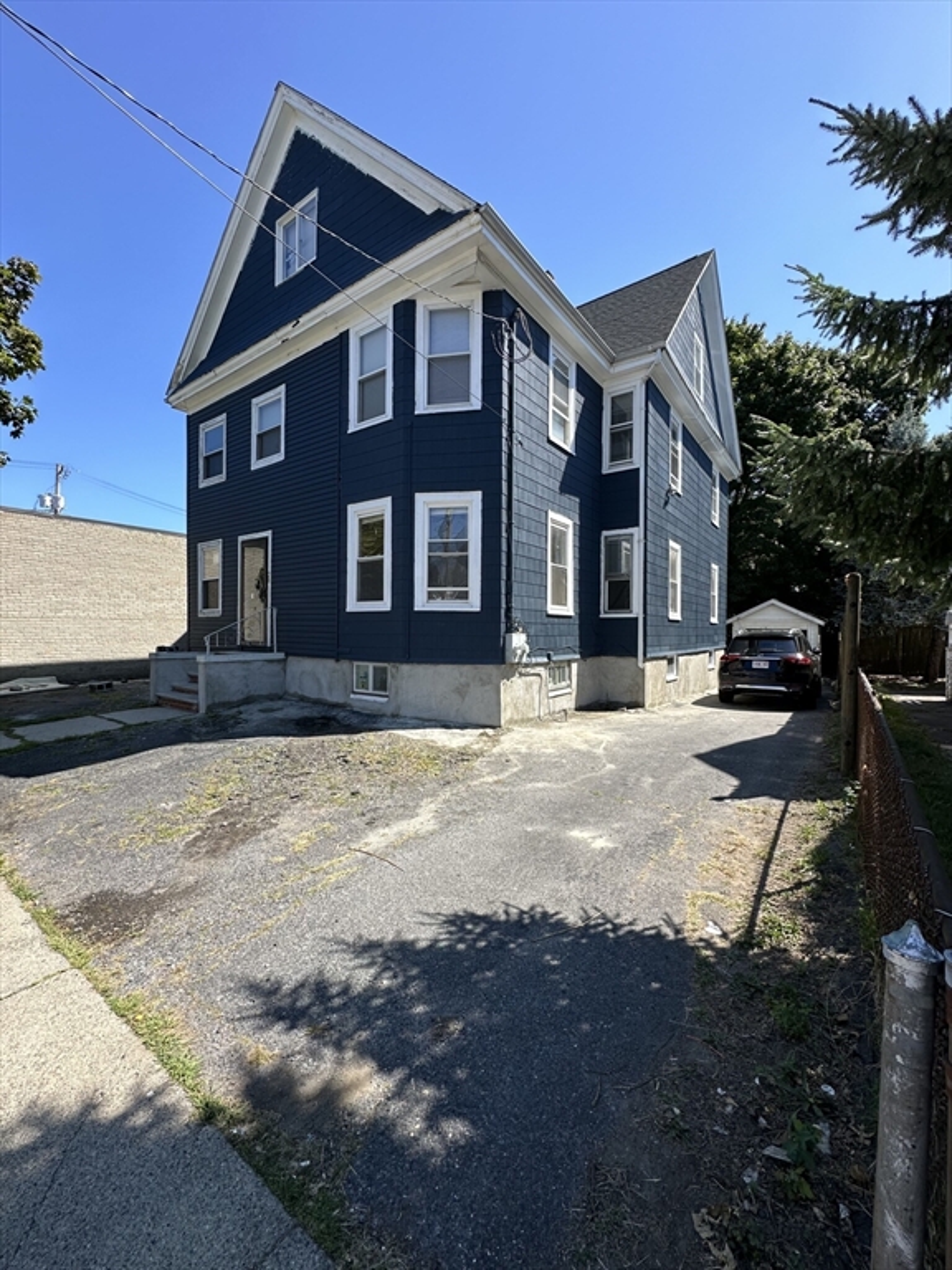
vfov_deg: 102.1
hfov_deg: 85.7
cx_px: 476
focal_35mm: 14
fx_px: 513
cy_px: 635
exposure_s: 1/955
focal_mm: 2.22
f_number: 2.2
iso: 40
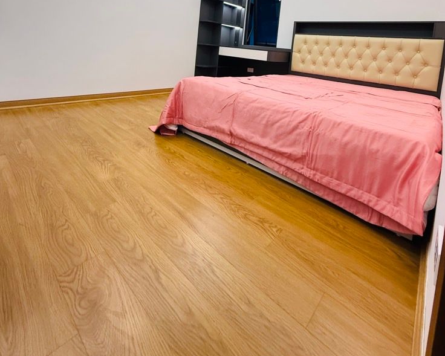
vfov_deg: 63.8
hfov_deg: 83.3
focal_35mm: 19
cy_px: 65
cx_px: 222
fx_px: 250
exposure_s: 1/100
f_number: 2.2
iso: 500
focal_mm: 2.22
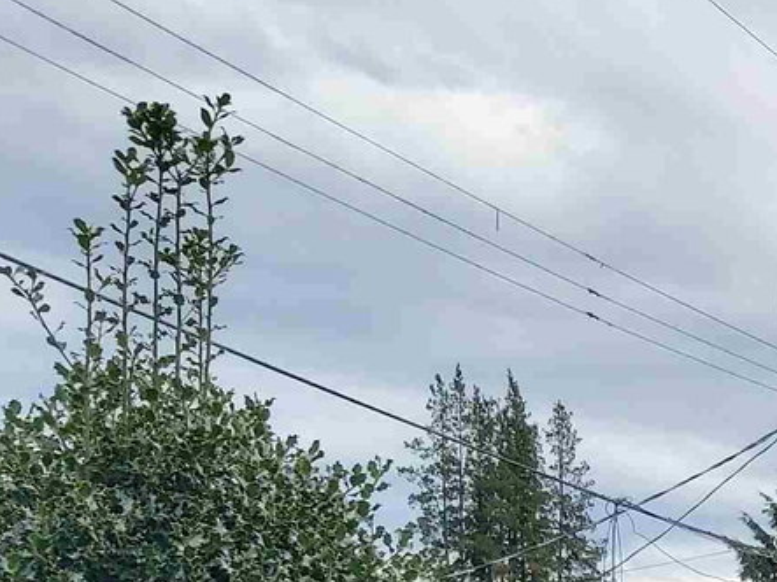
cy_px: 941
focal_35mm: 94
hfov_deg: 17.5
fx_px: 2109
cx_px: 1329
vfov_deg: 14.4
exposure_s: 1/1084
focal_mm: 3.92
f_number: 1.7
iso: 64
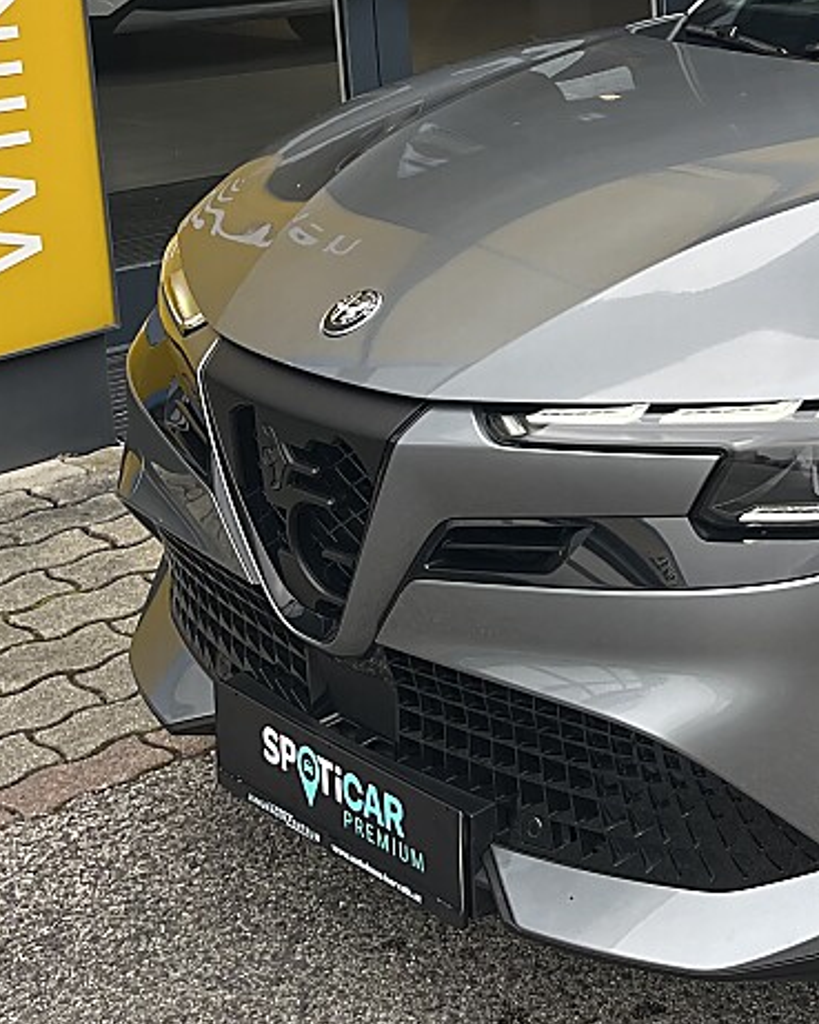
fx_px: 1999
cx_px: 965
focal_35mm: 66
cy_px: 131
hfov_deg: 21.6
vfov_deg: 27.8
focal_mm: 5.1
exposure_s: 1/366
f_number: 1.6
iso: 50
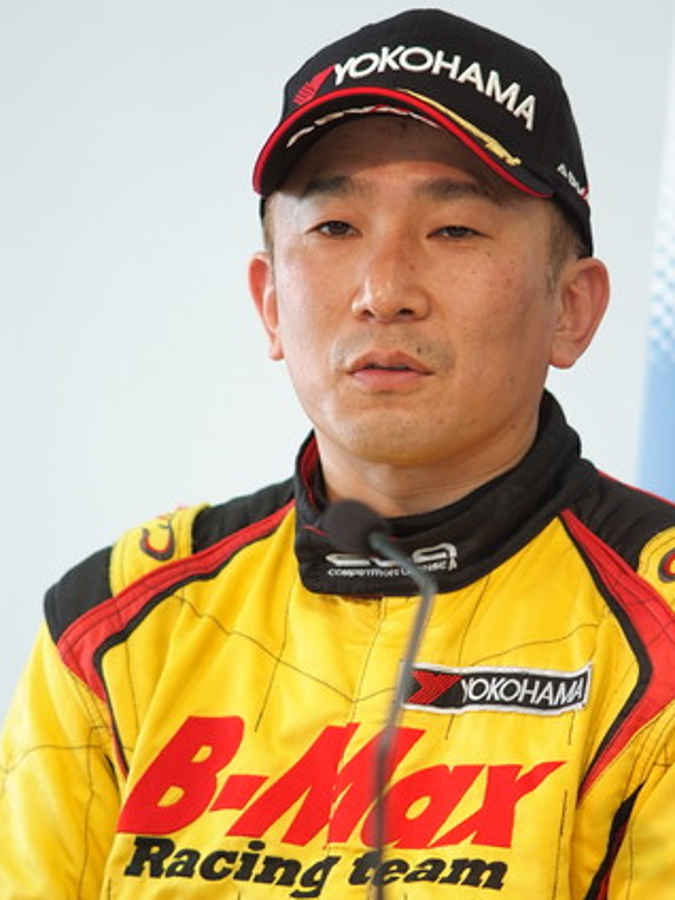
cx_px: 338
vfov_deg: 6.7
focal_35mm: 294
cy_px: 495
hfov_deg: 5.1
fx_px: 7644
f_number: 2.8
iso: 800
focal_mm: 180
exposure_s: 1/125
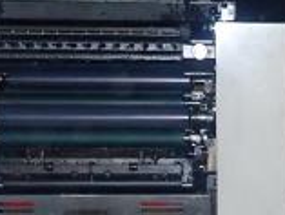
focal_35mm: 102
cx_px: 281
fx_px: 840
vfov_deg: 14.0
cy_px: 277
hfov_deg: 18.8
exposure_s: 1/30
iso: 640
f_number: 2
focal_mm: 4.5
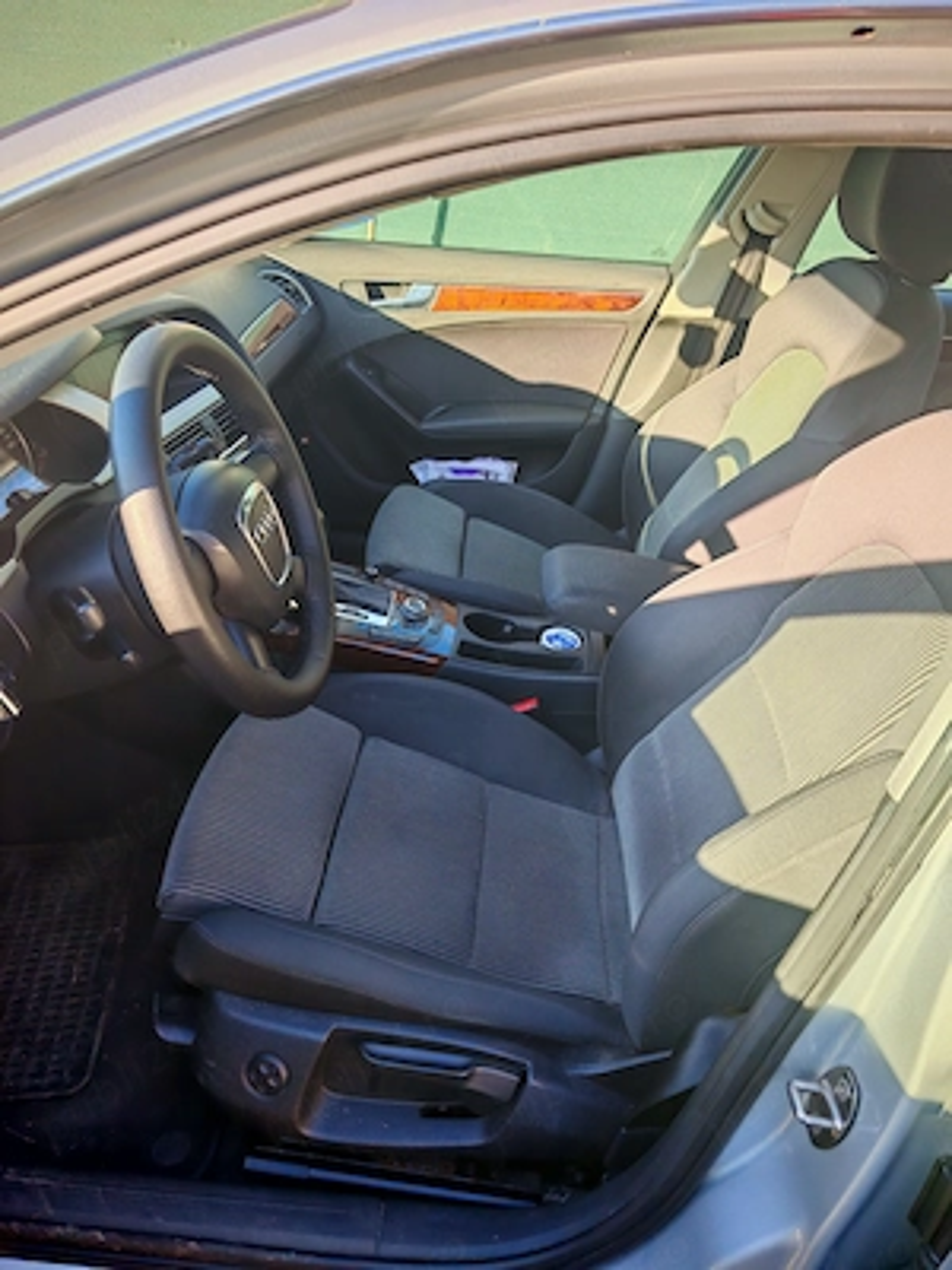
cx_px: 476
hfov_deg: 51.4
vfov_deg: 65.3
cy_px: 635
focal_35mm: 27
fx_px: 990
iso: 50
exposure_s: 1/180
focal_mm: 6.67
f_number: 1.9
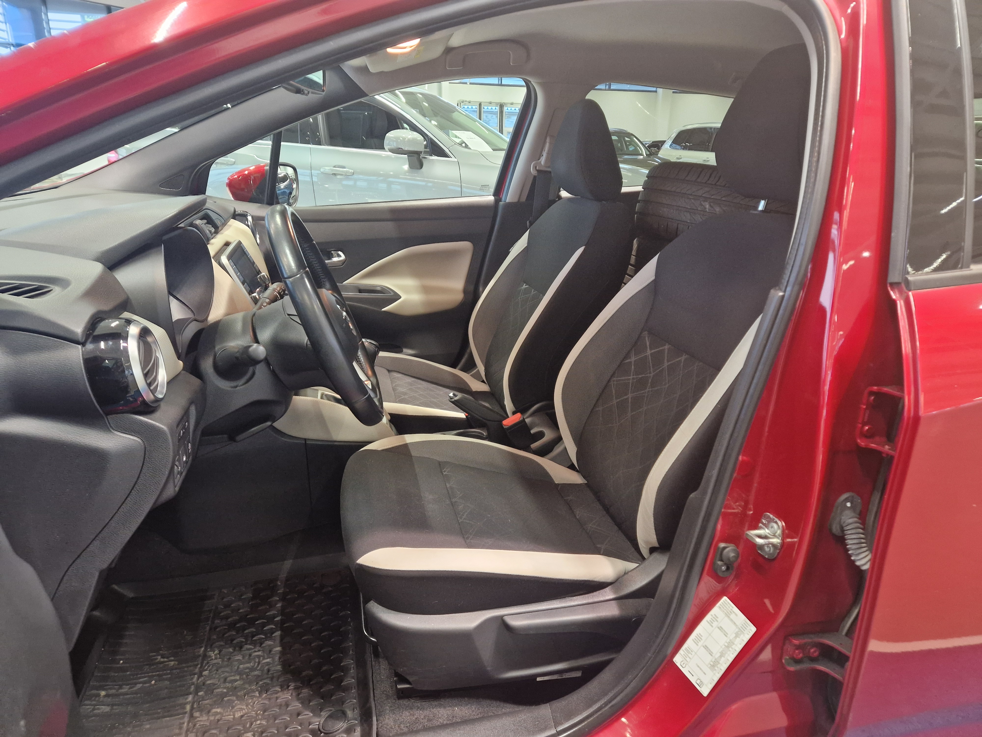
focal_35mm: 23
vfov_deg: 58.9
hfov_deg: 73.9
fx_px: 652
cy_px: 368
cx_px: 491
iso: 500
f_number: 1.8
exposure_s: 1/100
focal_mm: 5.4
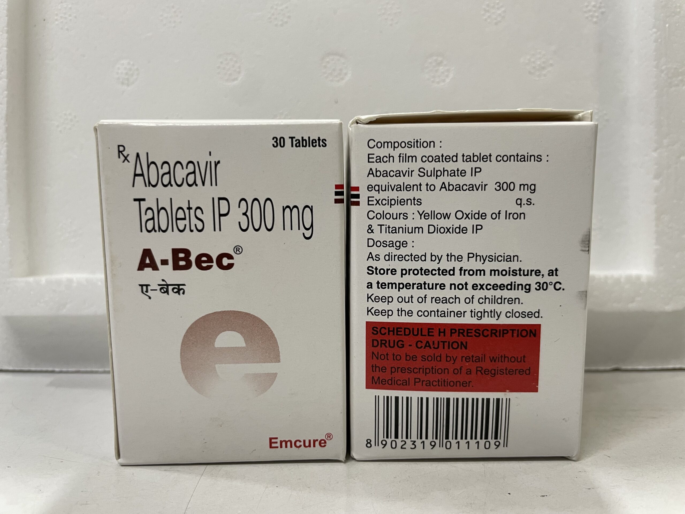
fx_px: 515
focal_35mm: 26
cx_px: 342
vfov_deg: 53.1
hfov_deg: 67.3
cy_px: 257
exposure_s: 1/50
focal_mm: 4.2
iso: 80
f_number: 1.6
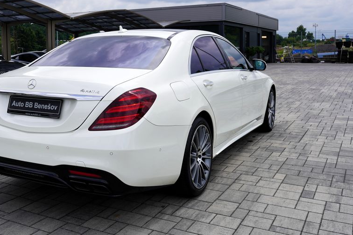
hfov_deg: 45.6
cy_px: 81
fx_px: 412
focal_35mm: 42
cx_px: 116
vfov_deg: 31.7
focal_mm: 31
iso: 100
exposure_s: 1/200
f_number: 10
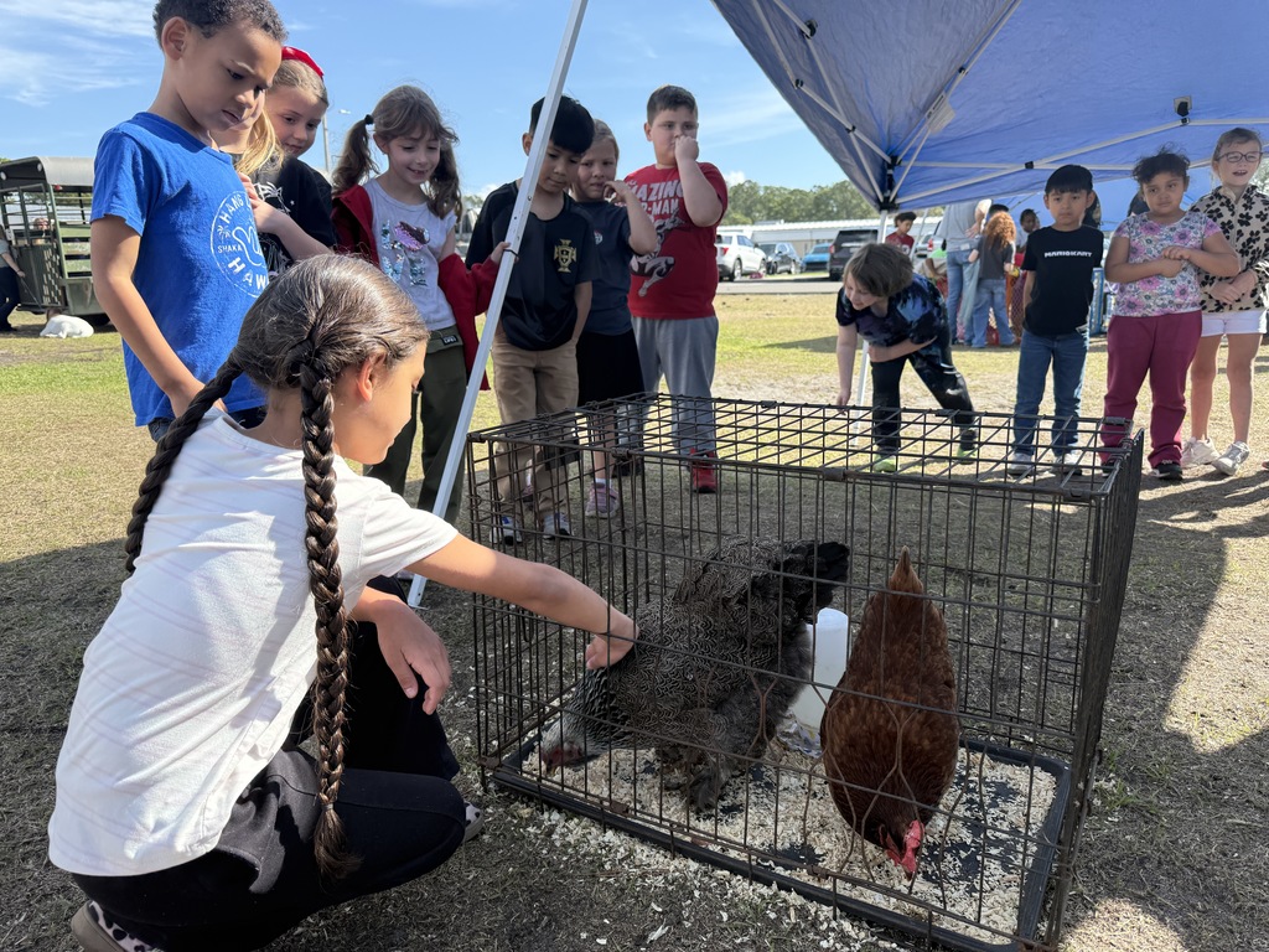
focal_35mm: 24
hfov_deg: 71.6
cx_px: 634
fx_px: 880
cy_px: 476
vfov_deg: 56.8
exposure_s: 1/2232
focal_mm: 6.76
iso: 100
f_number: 1.78
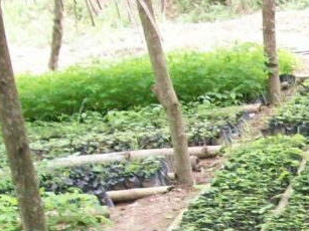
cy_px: 402
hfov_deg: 14.0
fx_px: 1187
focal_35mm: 133
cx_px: 448
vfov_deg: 10.5
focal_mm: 5.7
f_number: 2.8
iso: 160
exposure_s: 1/97.1
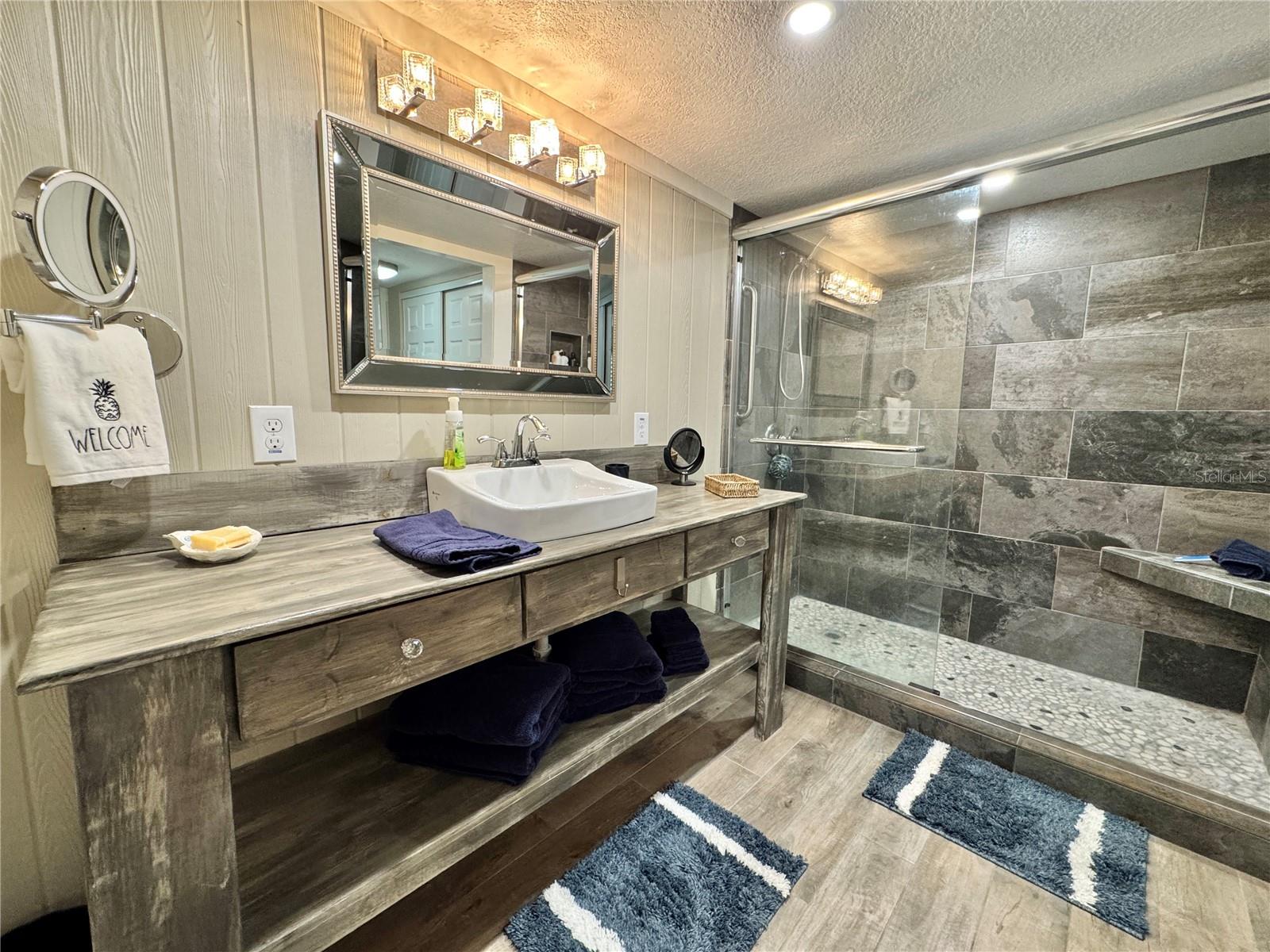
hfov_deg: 102.1
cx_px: 635
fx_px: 514
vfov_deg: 85.7
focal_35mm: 14
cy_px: 476
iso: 250
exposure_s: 1/60
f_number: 2.2
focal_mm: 2.22
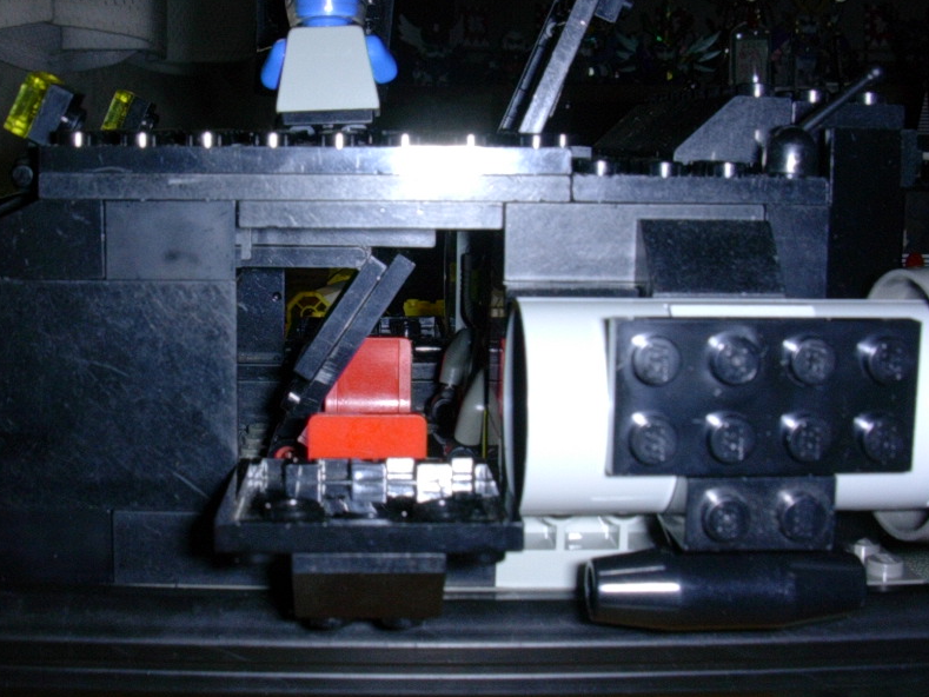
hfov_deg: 39.5
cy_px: 323
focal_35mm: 48
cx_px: 371
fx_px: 1288
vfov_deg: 30.3
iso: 70
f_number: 5.4
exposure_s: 1/64
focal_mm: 5.6
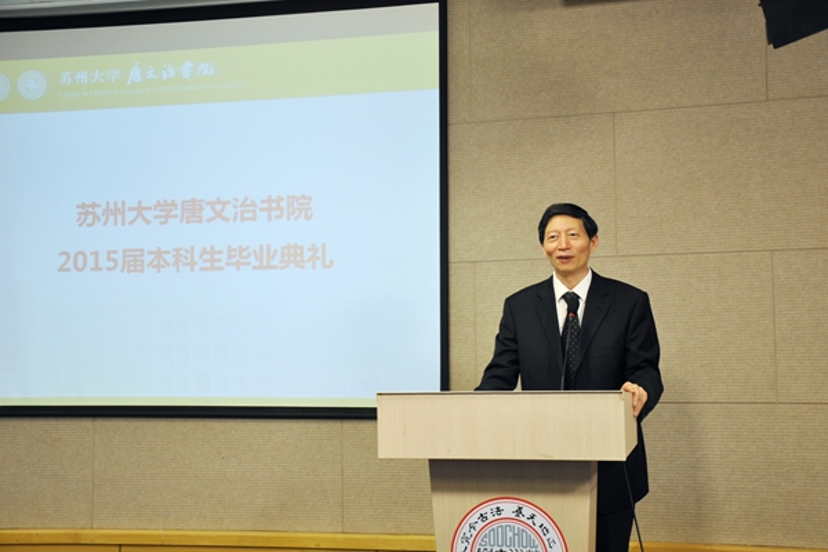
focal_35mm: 48
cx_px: 414
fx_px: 1104
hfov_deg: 41.1
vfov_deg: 28.1
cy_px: 276
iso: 500
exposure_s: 1/60
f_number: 4.2
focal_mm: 32
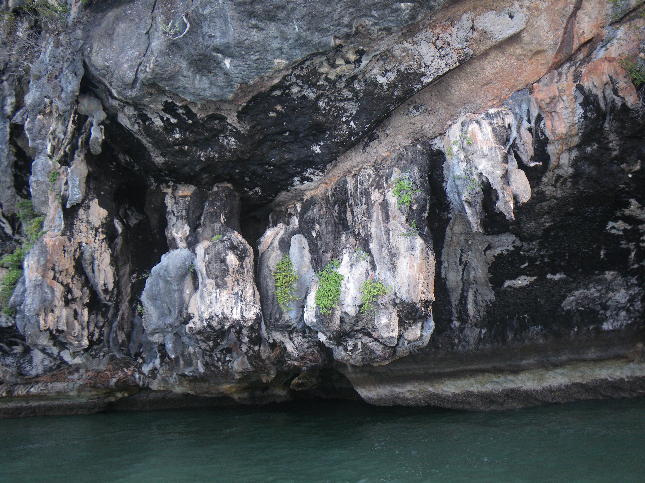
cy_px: 242
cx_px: 322
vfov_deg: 49.7
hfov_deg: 63.4
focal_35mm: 28
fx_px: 522
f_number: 3.5
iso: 80
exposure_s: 1/50
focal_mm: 5
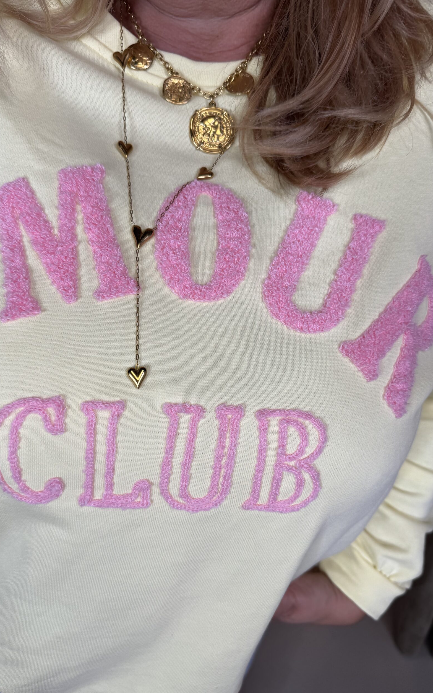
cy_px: 339
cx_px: 218
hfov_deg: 47.6
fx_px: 491
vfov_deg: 70.4
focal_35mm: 26
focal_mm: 6.76
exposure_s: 1/127
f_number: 1.78
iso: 50
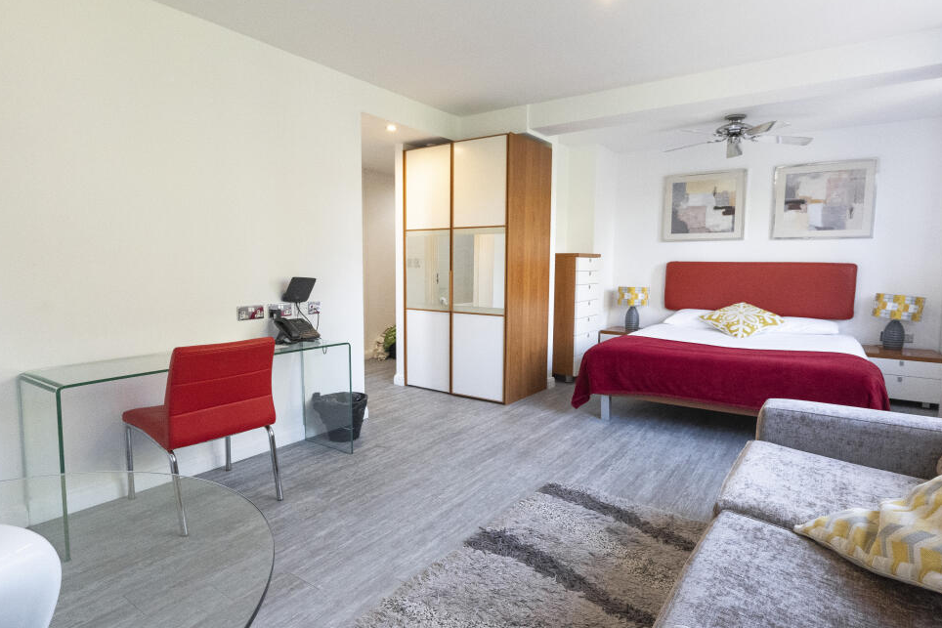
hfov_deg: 93.2
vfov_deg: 70.4
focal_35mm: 17
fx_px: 445
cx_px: 487
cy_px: 329
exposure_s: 1/250
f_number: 8
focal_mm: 16
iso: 6400
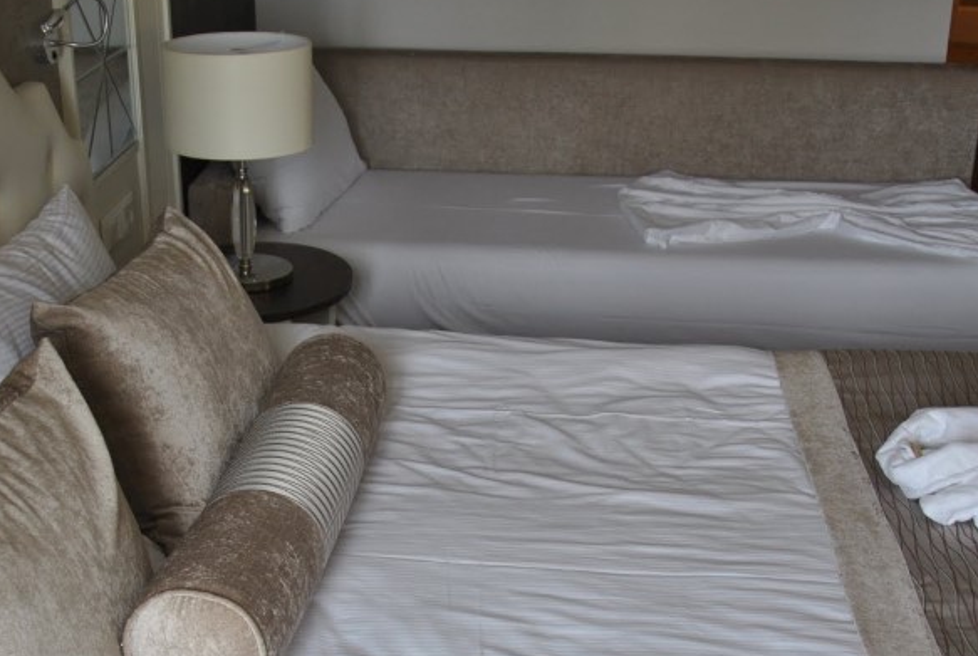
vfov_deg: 22.7
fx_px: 1606
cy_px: 539
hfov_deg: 33.8
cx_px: 437
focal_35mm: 59
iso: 200
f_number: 3.5
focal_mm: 20
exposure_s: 1/40
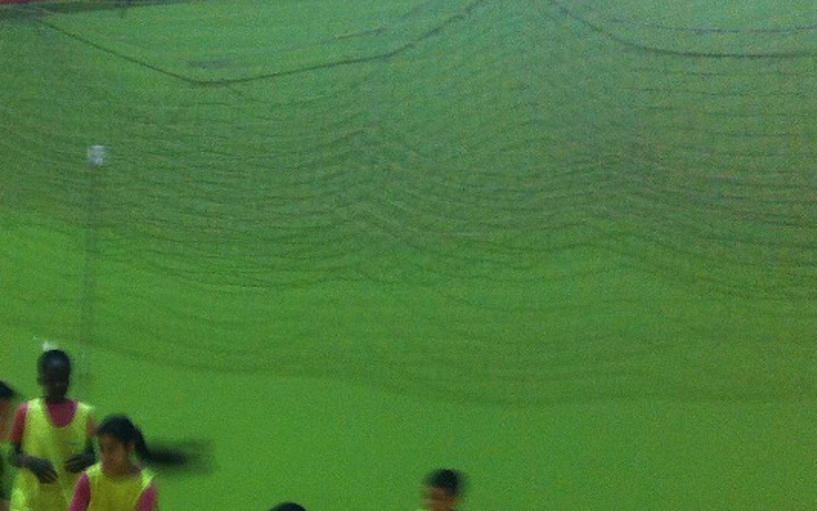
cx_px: 55
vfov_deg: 14.3
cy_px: 600
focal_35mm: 89
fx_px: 1981
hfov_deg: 22.6
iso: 125
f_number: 2.8
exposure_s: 1/15
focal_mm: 3.85
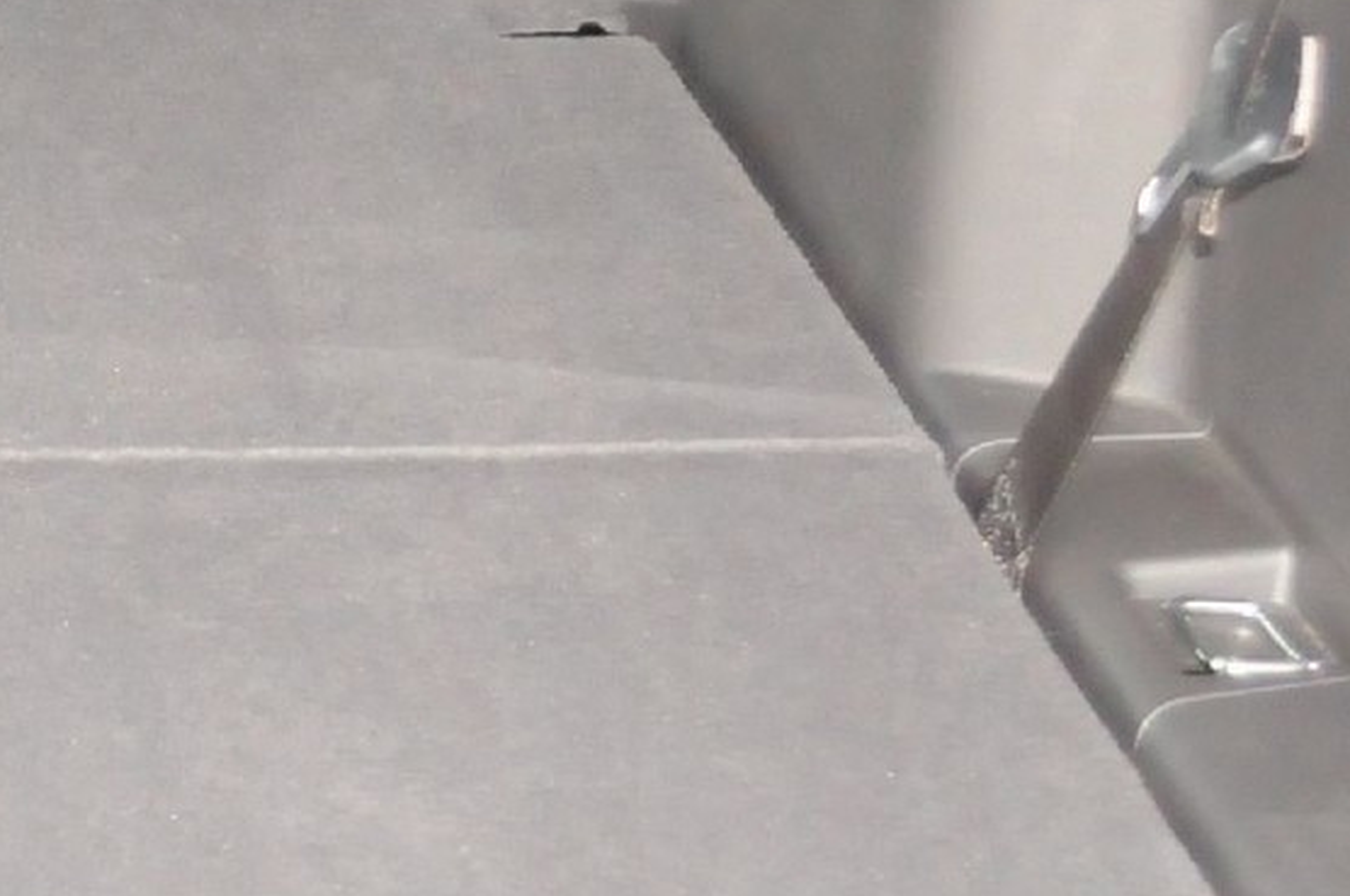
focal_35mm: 162
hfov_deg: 12.1
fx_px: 6066
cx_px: -743
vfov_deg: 8.3
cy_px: -210
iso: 2500
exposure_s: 1/250
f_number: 4
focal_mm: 24
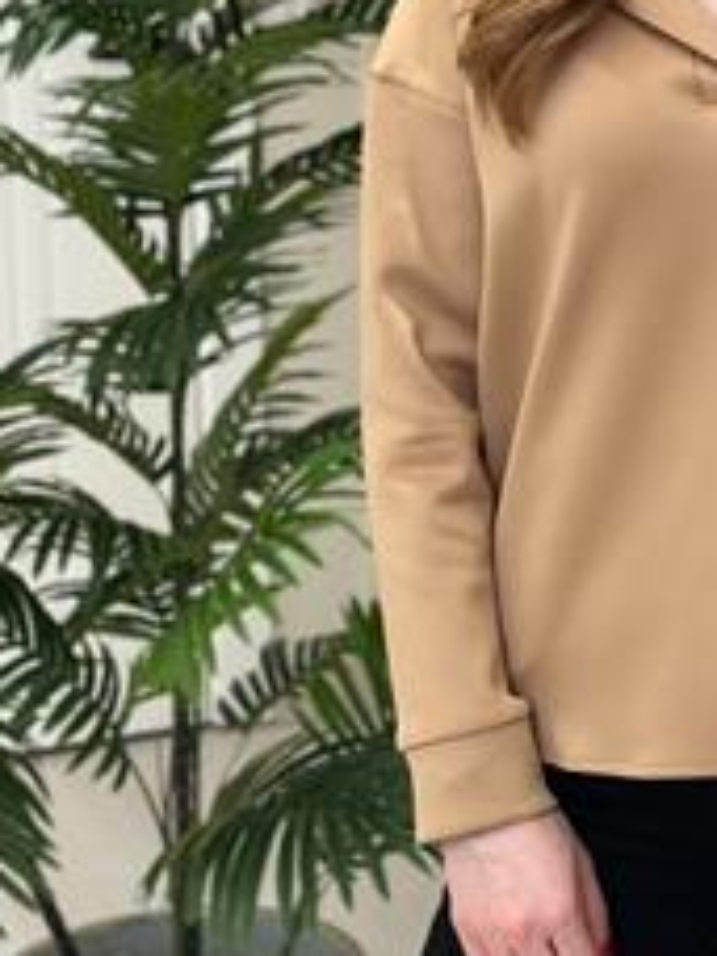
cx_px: 826
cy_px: 166
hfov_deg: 12.9
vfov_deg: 17.4
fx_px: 3093
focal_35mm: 112
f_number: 1.78
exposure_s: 1/143
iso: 64
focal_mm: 6.86
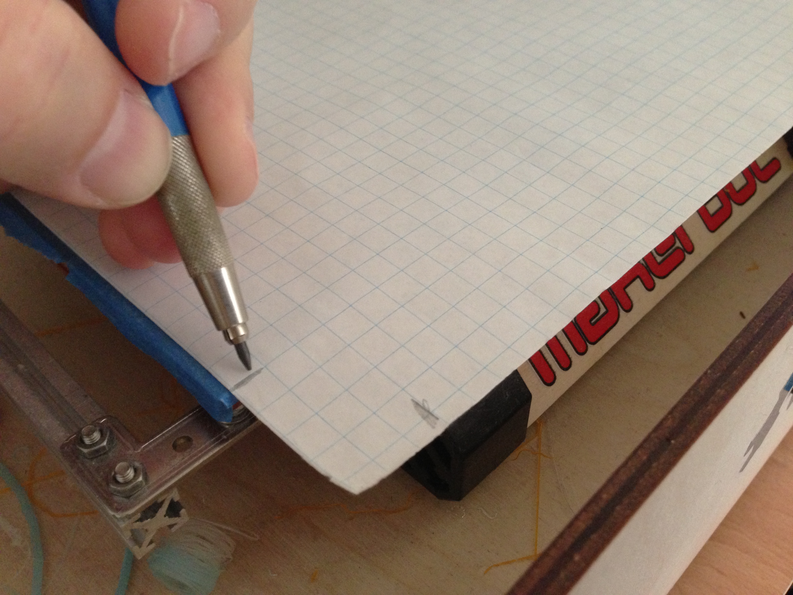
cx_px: 396
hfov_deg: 55.4
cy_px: 298
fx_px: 756
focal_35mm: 33
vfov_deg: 42.9
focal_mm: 4.13
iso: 320
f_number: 2.4
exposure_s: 1/20
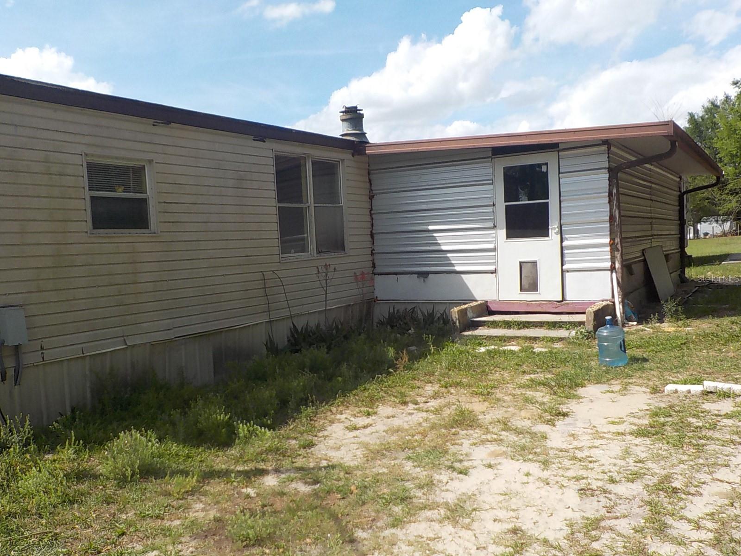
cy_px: 278
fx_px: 642
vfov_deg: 46.8
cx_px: 370
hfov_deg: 60.0
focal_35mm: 30
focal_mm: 4.1
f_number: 3.3
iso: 125
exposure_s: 1/1250
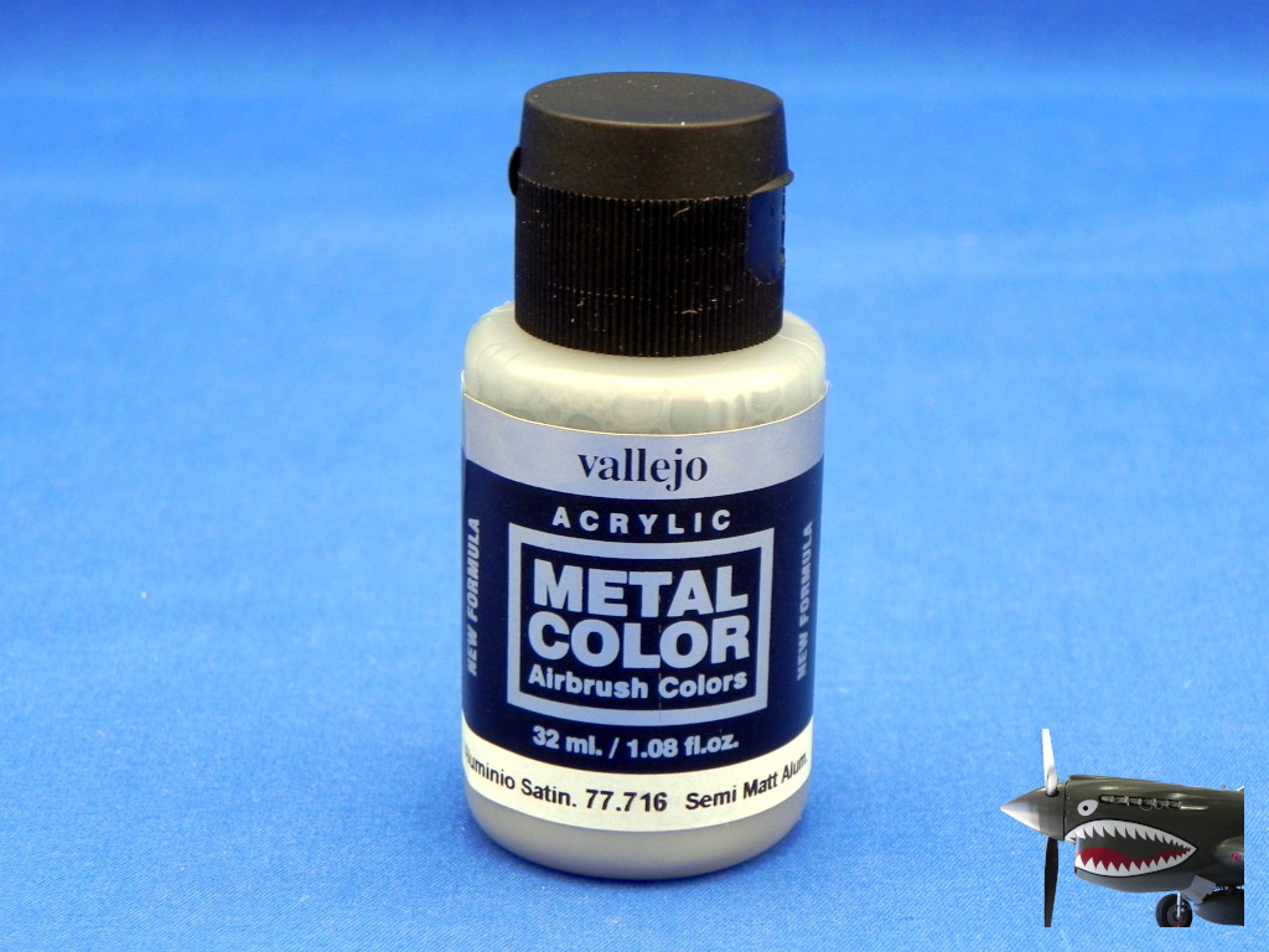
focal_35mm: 85
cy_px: 476
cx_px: 634
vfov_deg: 17.4
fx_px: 3116
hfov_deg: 23.0
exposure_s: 1/30
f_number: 4
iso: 235
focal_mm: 15.1
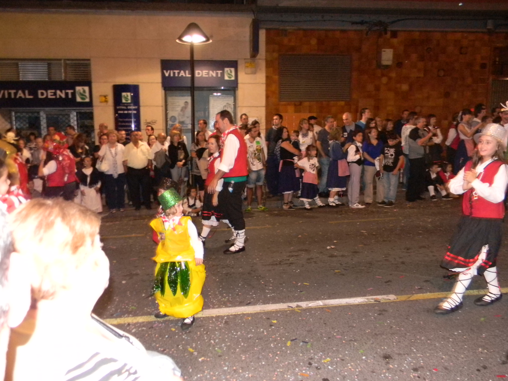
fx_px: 411
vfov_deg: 49.7
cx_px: 254
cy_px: 190
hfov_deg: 63.4
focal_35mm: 28
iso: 614
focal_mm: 5
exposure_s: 1/26
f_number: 3.5
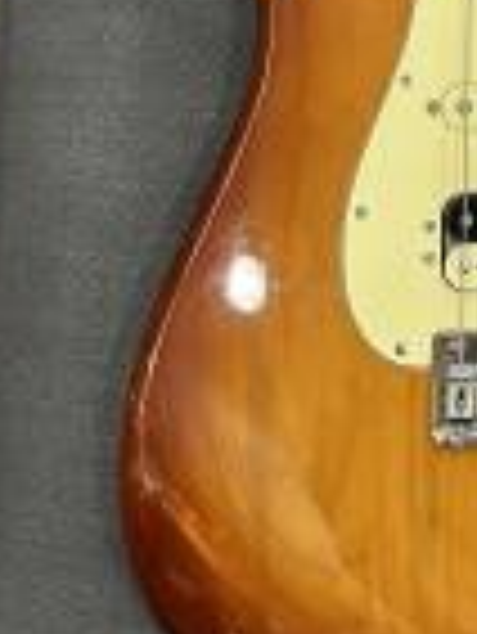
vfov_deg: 18.5
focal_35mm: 96
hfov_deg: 15.0
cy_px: -265
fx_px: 1761
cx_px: 549
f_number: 1.5
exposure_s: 1/60
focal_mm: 5.7
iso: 250
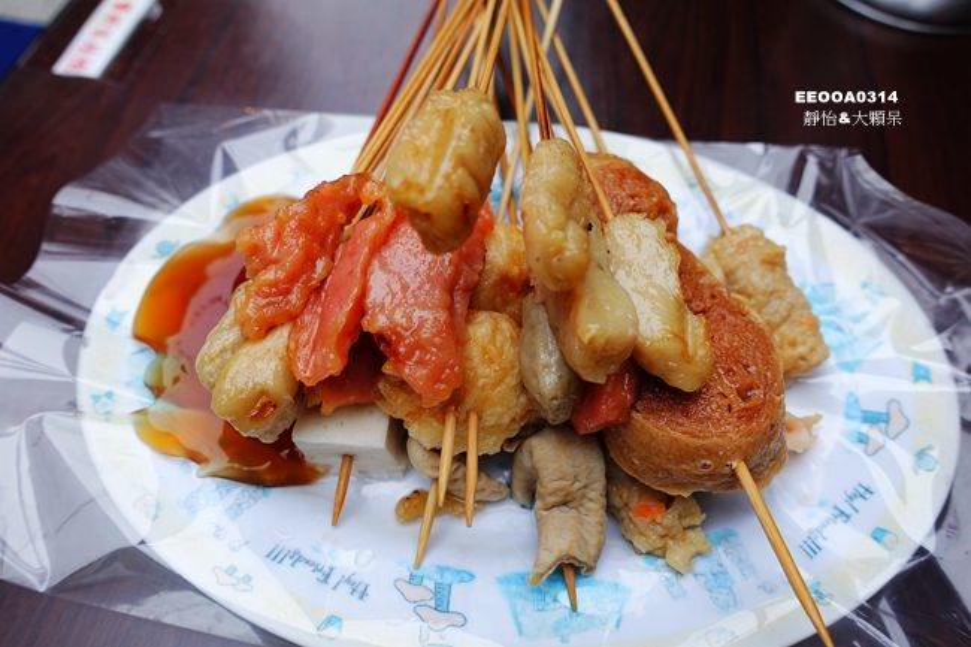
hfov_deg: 73.8
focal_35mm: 24
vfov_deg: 53.1
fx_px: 647
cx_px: 486
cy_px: 324
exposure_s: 1/60
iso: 125
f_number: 2.8
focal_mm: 8.8
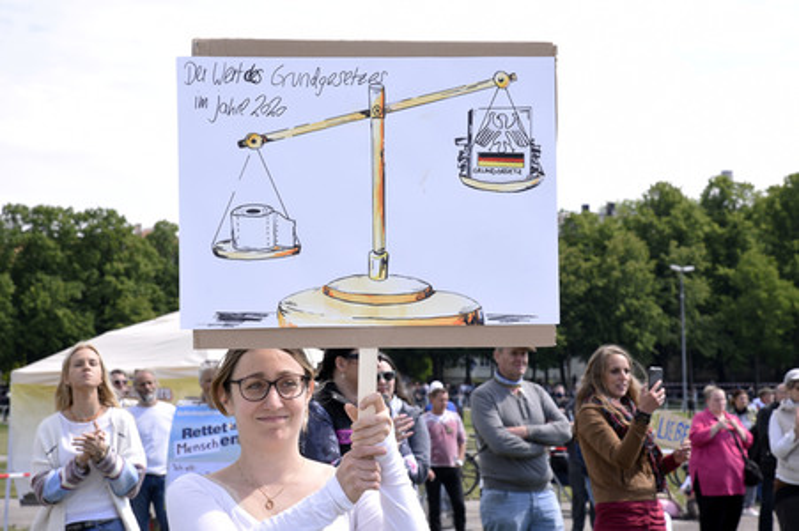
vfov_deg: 13.9
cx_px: 400
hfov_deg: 20.8
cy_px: 266
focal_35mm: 98
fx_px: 2173
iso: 400
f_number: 11
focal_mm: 98
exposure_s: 1/160
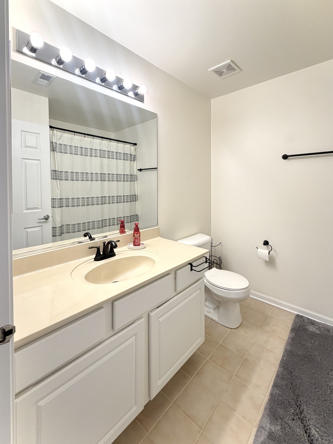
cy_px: 222
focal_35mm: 14
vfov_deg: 102.1
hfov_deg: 85.7
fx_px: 180
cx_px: 166
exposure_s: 1/120
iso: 125
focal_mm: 2.22
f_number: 2.2
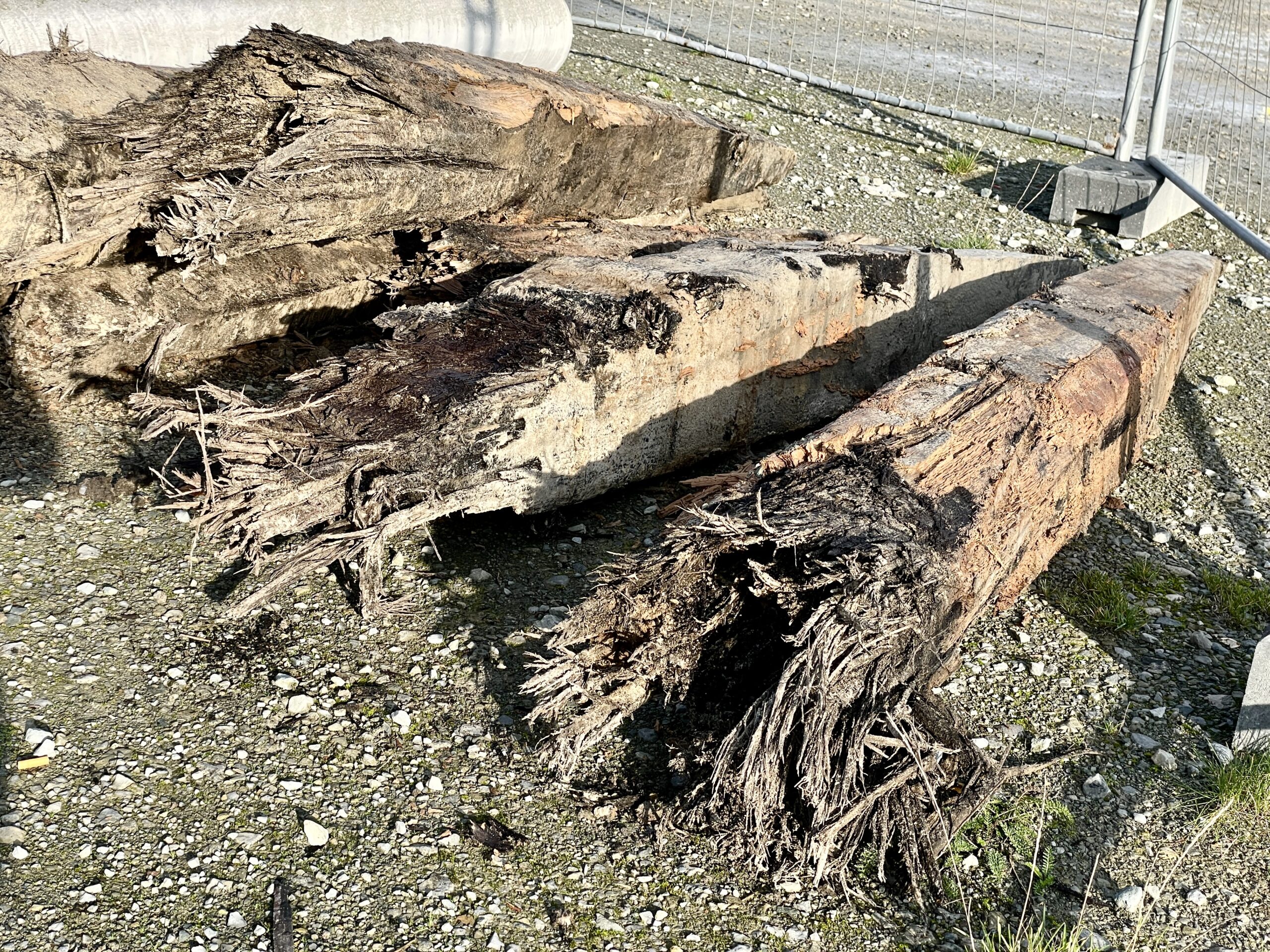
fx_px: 1908
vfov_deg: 28.0
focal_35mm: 52
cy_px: 476
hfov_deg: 36.8
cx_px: 635
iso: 25
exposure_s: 1/444
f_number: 2
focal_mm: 6
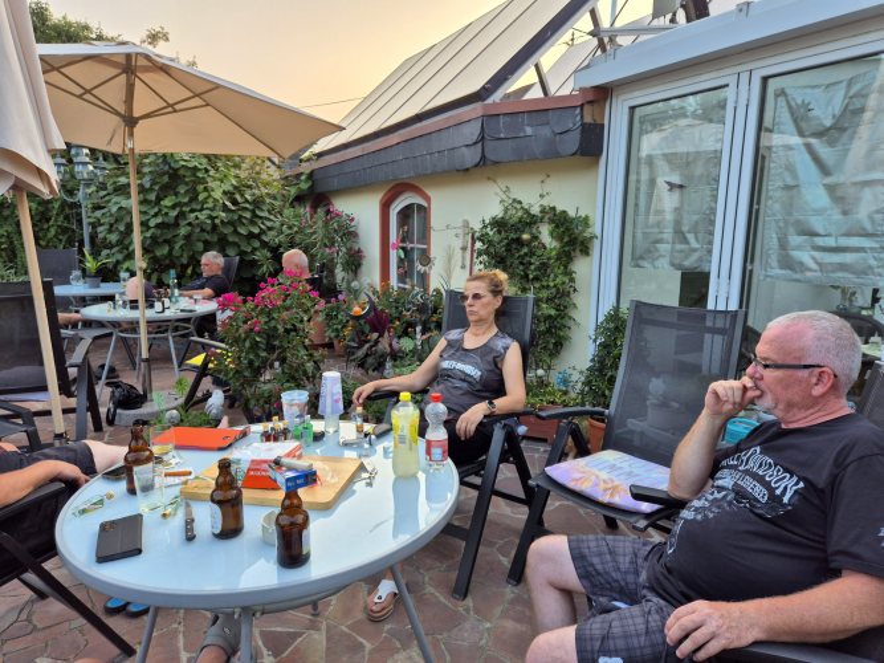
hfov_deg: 73.9
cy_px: 332
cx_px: 442
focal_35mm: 23
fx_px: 587
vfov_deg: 58.9
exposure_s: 1/370
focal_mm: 5.4
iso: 25
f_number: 1.8
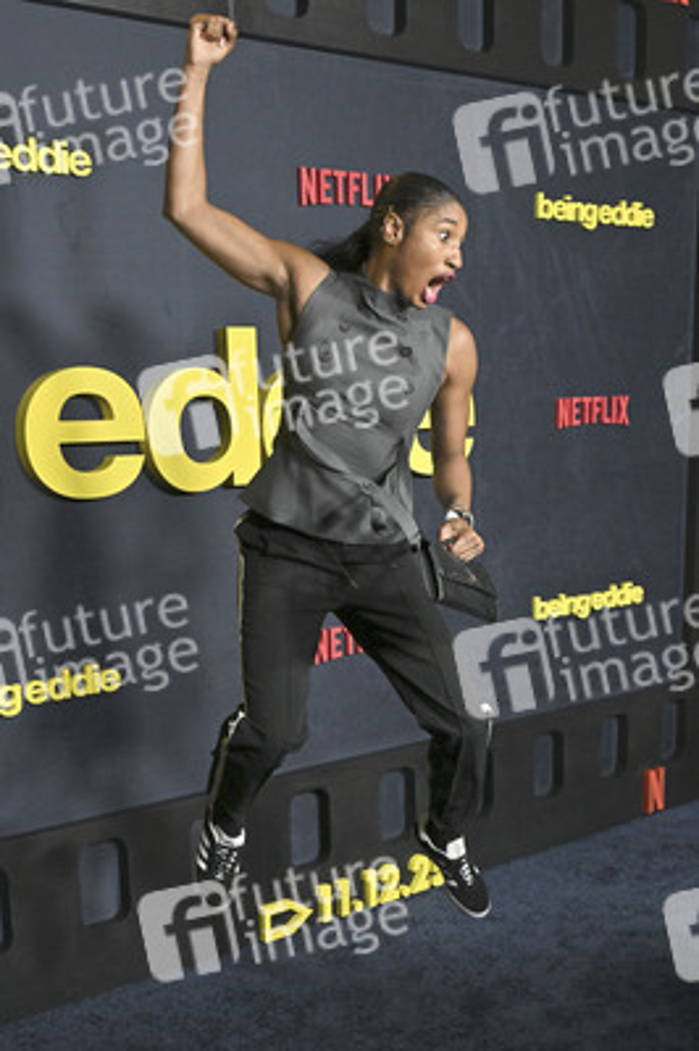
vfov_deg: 54.5
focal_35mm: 35
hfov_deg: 37.8
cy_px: 526
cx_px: 350
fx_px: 1021
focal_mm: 35
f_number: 5.6
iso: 2500
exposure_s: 1/320
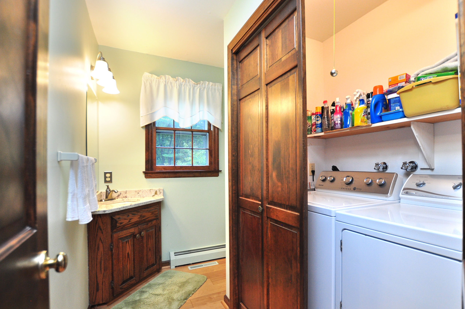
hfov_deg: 93.2
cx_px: 247
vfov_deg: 70.2
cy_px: 162
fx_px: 219
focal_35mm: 17
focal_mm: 10
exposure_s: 1/80
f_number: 3.5
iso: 500
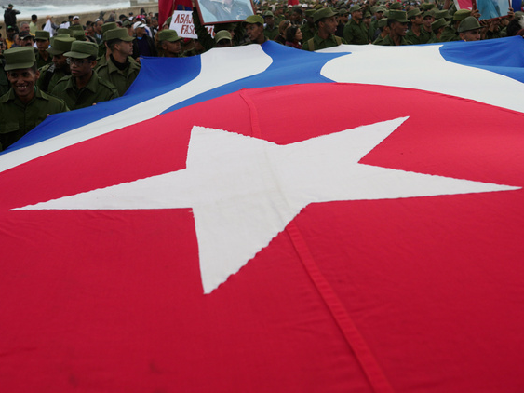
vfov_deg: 33.9
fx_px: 636
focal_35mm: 42
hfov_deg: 44.7
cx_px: 291
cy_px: 116
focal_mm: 24
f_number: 4
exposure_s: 1/800
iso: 100
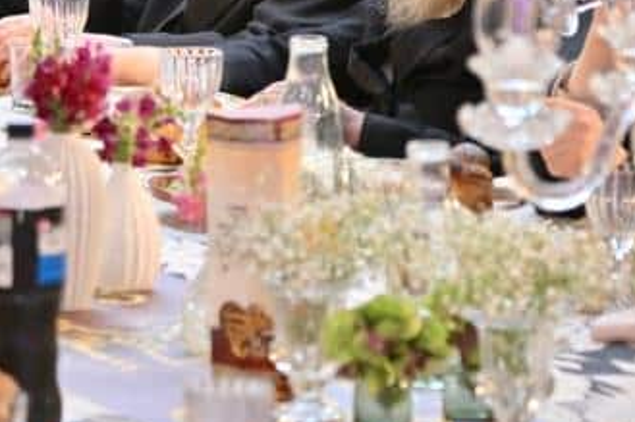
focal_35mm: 374
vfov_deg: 3.7
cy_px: -65
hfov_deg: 5.5
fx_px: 6593
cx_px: 152
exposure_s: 1/100
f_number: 4
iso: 400
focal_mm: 120
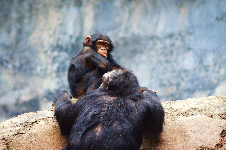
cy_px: 75
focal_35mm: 420
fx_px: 2631
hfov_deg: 4.9
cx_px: 113
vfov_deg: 3.3
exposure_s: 1/500
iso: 1100
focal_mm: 280
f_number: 5.3
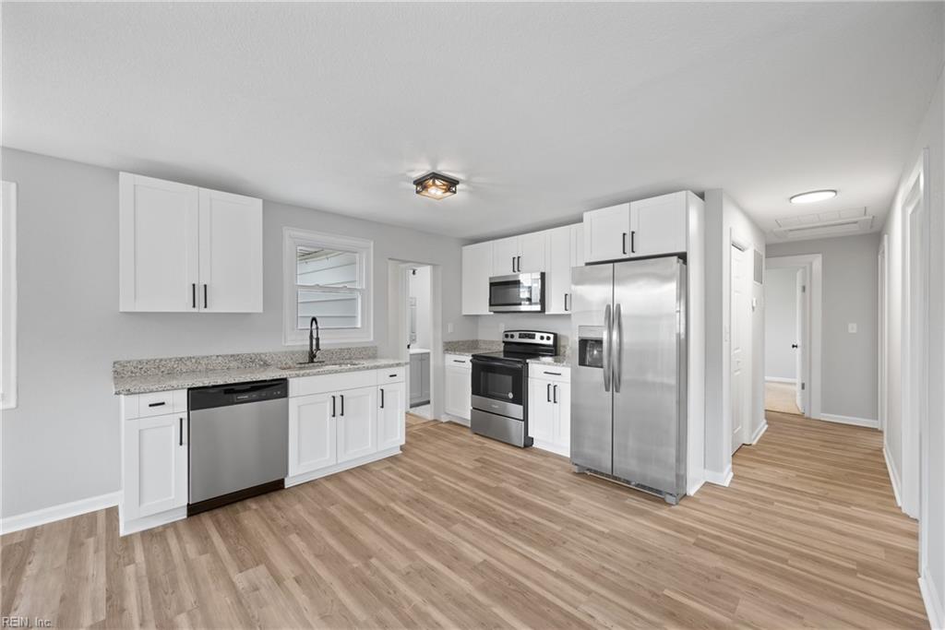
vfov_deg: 81.2
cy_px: 315
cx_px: 472
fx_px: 368
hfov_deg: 104.2
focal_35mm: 14
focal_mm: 14
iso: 250
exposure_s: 1/2.5
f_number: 7.1
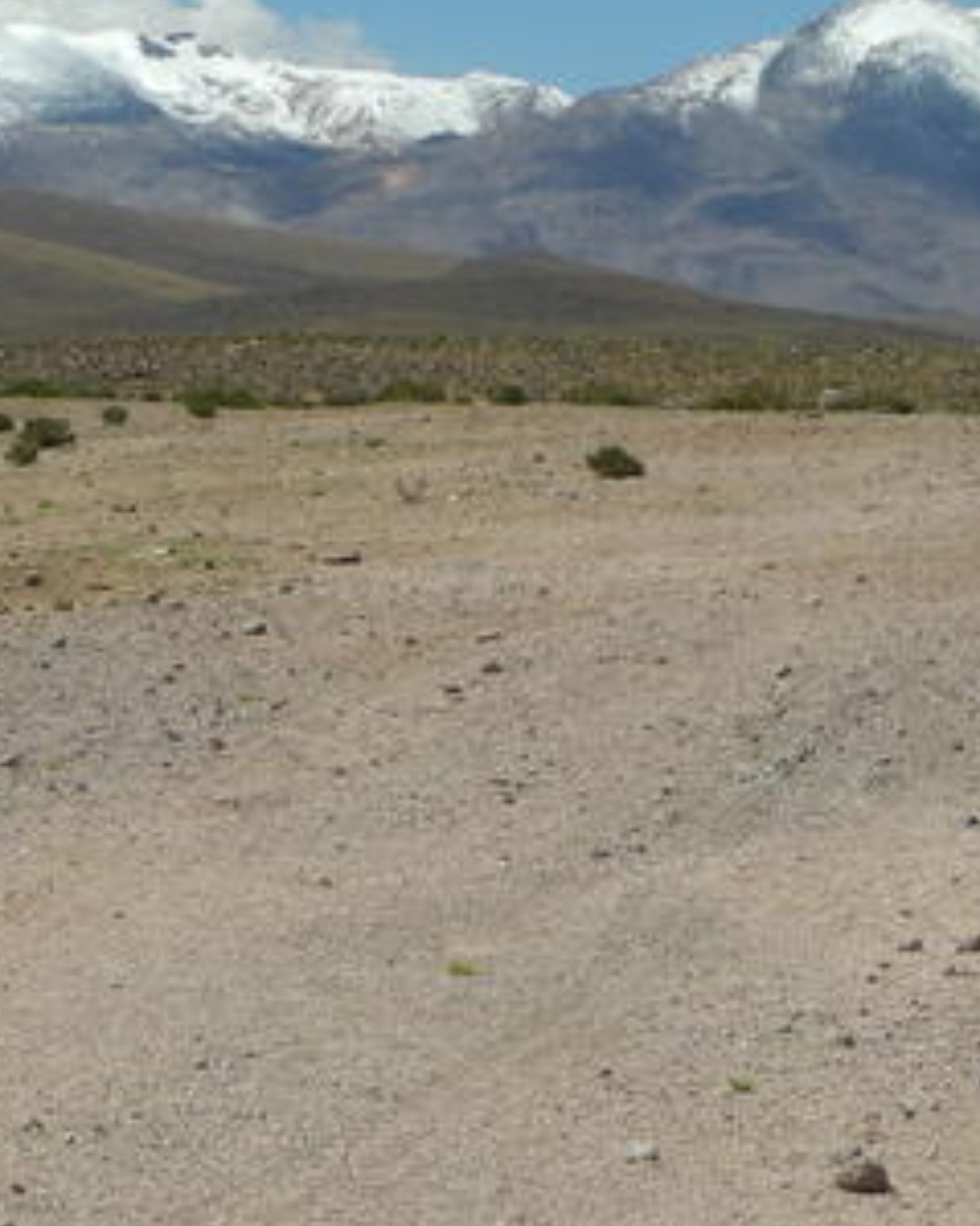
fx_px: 4970
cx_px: -357
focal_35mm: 137
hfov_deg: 10.9
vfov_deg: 13.9
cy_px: 1091
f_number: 5
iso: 100
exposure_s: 1/800
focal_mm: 8.8
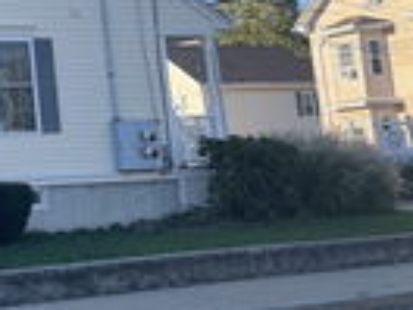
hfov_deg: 20.6
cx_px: -164
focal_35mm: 84
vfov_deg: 17.3
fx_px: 1002
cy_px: 22
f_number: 1.6
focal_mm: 4.2
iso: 32
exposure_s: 1/1289
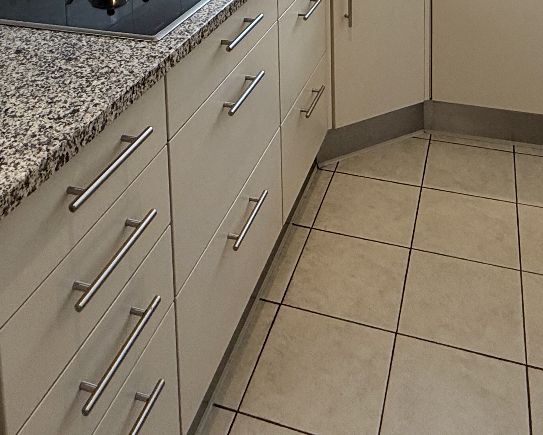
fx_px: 643
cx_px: 287
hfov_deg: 45.8
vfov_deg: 29.6
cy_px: -139
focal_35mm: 40
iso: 100
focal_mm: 2.22
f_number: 2.2
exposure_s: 1/100
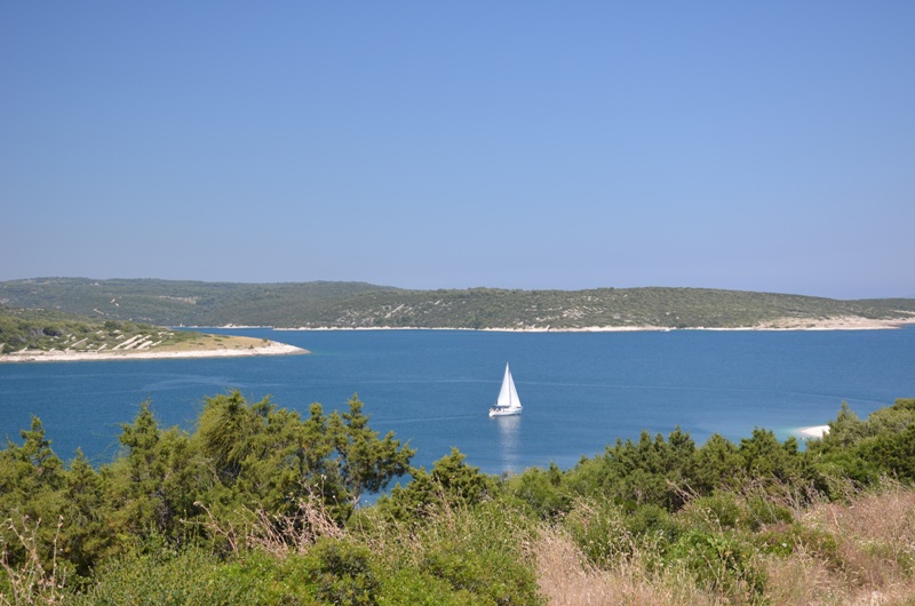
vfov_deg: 23.7
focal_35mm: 57
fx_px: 1446
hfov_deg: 35.1
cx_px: 458
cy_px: 303
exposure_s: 1/200
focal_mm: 38
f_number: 7.1
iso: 200
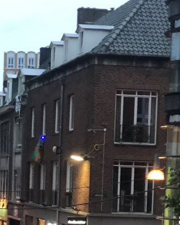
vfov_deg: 12.3
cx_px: -4
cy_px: 241
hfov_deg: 10.0
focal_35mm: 154
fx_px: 1025
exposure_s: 1/50
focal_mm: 6.6
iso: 800
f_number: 2.8
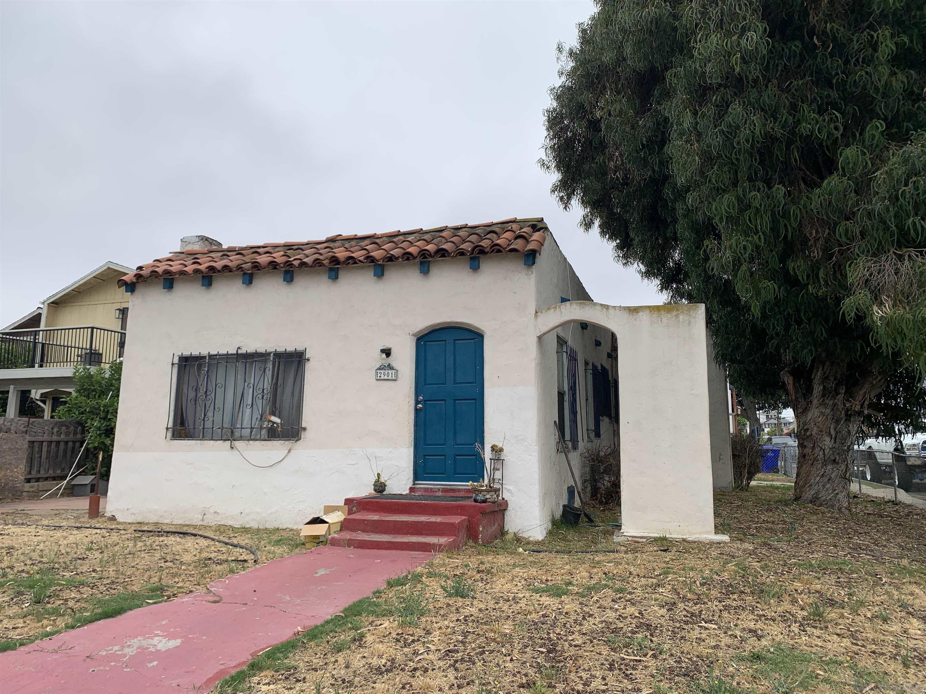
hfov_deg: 67.3
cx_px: 463
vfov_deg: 53.1
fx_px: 696
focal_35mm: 26
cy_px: 347
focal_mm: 4.25
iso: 25
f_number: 1.8
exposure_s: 1/2481
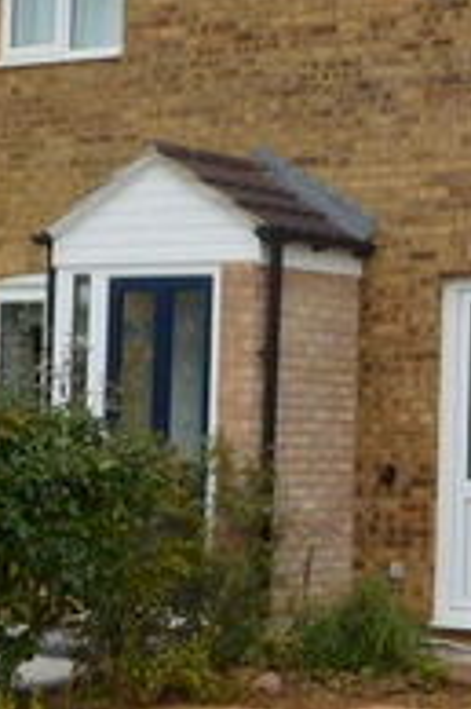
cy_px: 386
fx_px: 1848
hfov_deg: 14.0
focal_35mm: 94
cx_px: 588
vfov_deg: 21.7
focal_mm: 4.5
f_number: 3.4
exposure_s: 1/640
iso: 125
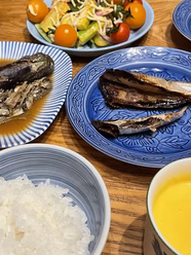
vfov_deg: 44.8
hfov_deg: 34.3
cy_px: 122
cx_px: 86
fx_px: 309
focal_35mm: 42
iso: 125
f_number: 1.6
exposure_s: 1/59
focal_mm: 4.2
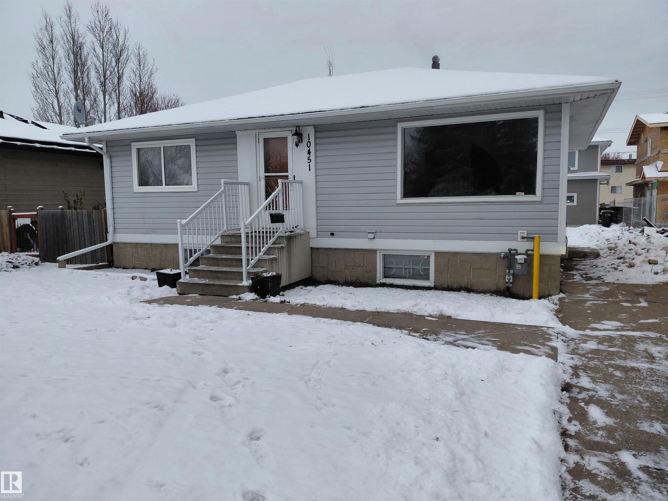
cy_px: 250
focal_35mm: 25
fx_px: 482
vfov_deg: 54.9
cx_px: 334
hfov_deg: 69.4
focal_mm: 4.69
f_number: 1.8
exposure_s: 1/191
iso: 50
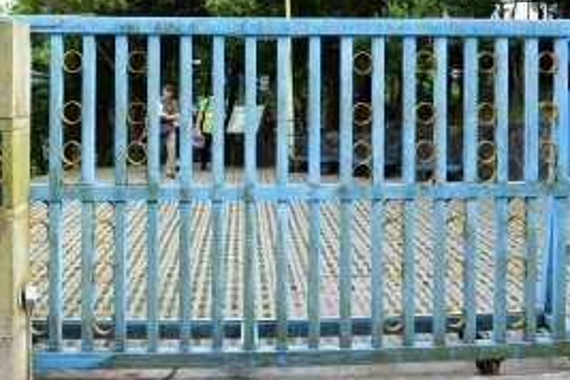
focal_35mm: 46
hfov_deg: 42.7
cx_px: 286
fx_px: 728
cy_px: 66
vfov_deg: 28.5
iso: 320
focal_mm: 24
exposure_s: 1/200
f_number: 5.6
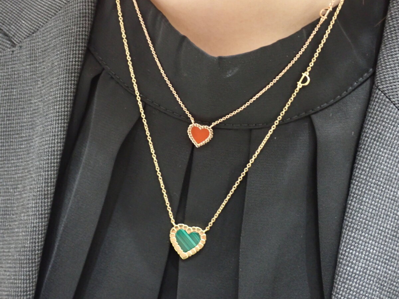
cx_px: 200
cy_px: 150
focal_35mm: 50
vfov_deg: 29.1
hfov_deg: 38.2
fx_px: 576
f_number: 3.2
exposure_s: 1/25
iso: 800
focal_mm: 9.01
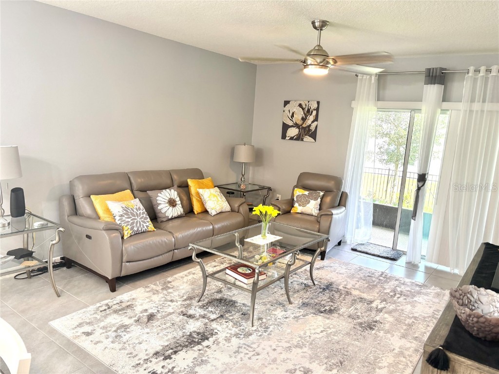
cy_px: 187
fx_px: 375
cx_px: 250
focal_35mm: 26
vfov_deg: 53.1
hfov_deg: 67.3
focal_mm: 5.96
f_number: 1.6
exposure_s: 1/60
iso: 100
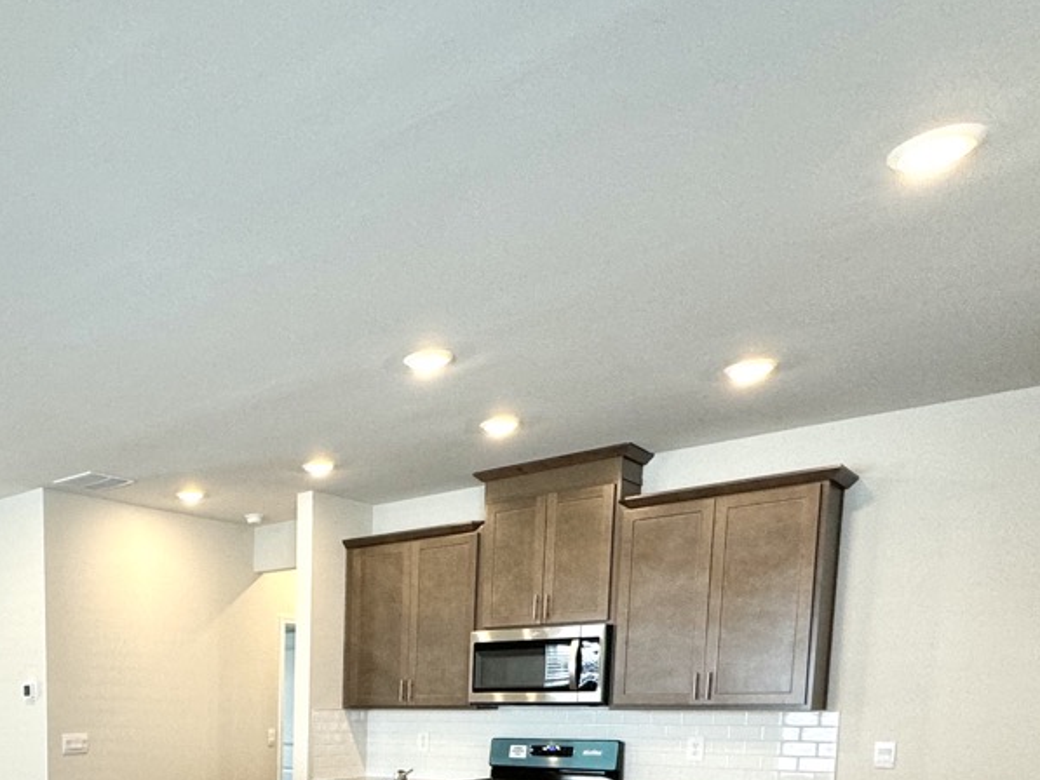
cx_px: 124
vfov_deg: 41.9
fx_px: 901
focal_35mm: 30
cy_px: 743
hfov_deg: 53.3
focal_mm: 2.22
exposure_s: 1/120
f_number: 2.2
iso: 160
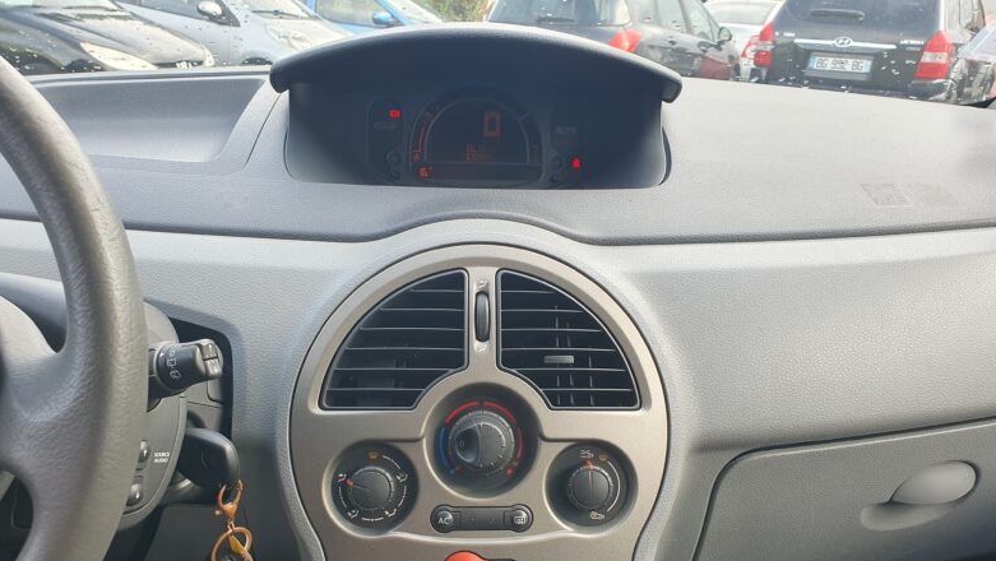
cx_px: 496
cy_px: 361
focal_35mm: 29
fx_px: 766
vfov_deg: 39.9
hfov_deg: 66.0
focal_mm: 4.32
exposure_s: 1/120
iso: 64
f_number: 2.4
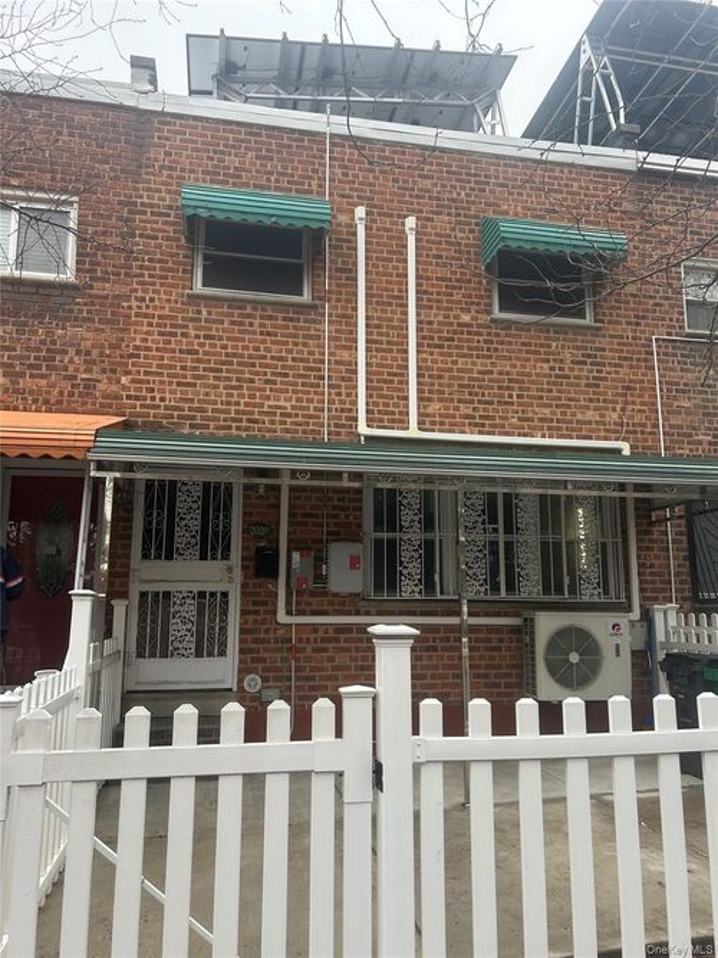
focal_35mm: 26
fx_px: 719
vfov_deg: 67.3
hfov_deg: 53.0
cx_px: 359
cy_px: 479
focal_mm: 5.7
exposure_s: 1/873
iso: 50
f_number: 1.5
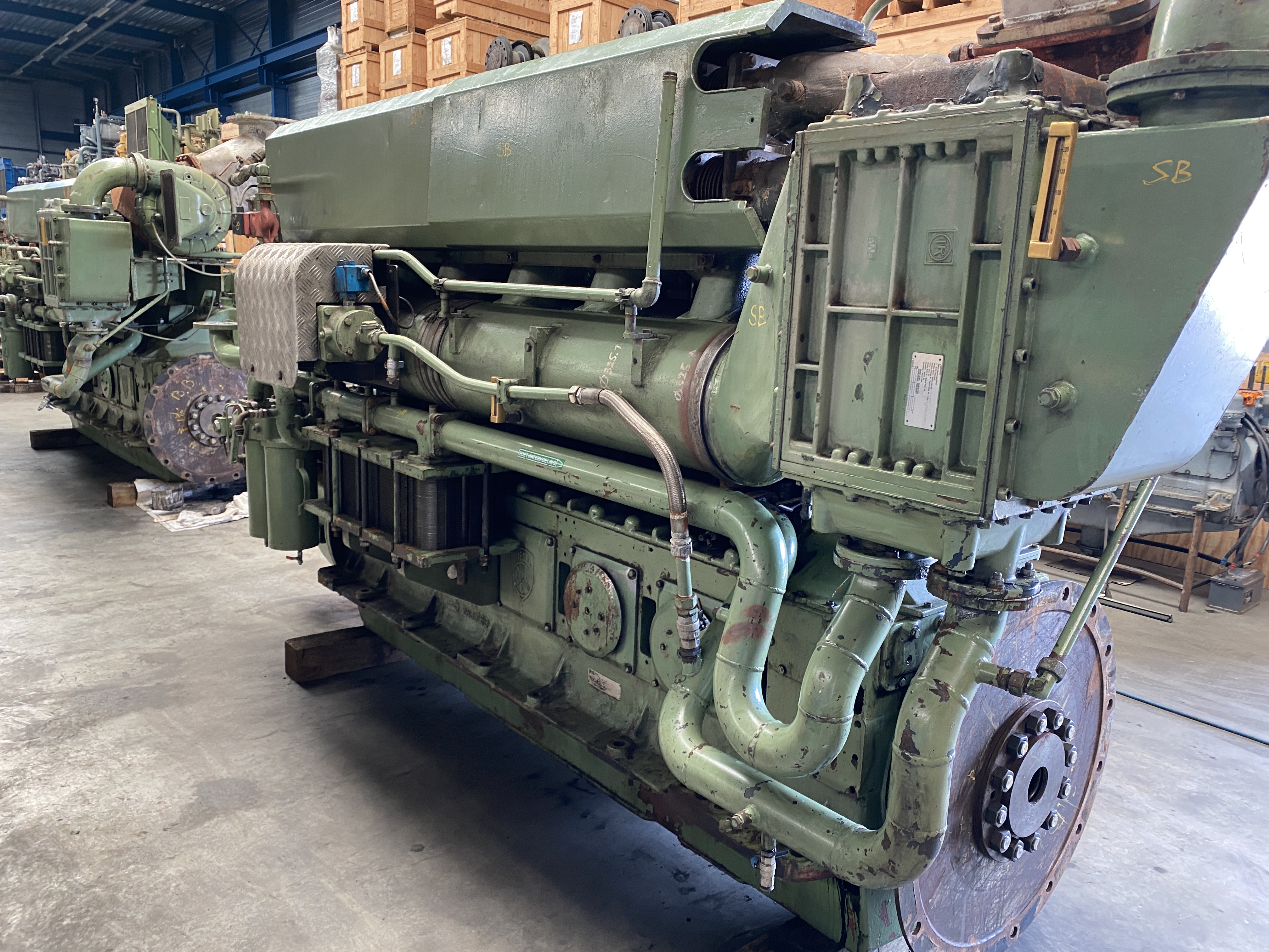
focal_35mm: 26
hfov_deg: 67.3
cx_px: 634
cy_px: 476
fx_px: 953
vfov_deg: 53.1
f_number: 1.8
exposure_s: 1/61
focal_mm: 4.25
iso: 125
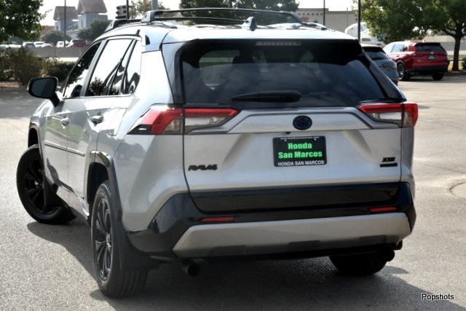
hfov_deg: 28.1
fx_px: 932
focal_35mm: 72
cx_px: 233
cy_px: 156
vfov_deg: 18.9
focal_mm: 48
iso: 200
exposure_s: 1/400
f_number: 10
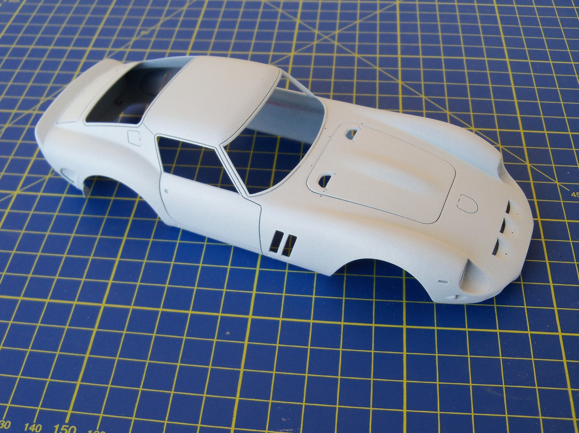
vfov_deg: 34.3
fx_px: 701
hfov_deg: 44.9
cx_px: 290
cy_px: 216
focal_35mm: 42
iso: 80
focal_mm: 7.5
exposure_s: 1/60
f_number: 3.7
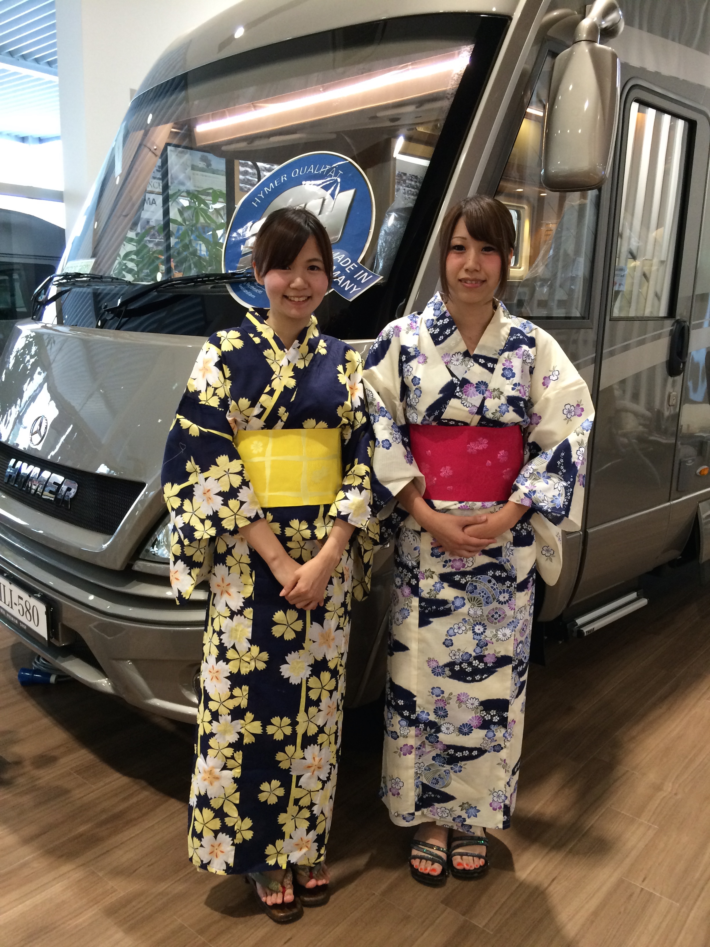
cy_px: 474
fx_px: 793
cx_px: 355
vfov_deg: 61.7
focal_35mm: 29
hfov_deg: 48.2
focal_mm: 4.15
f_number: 2.2
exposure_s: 1/30
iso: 160
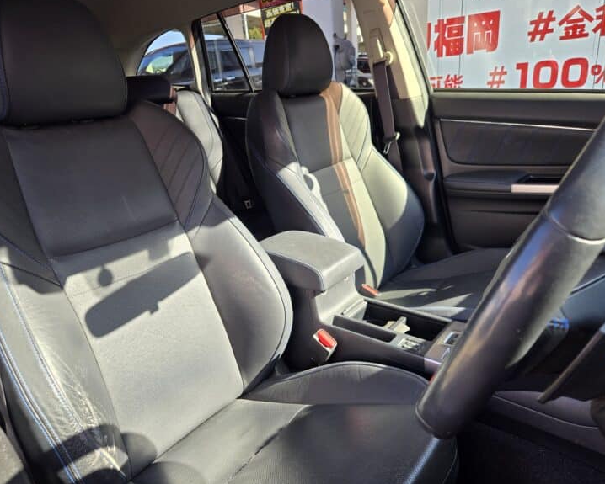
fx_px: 448
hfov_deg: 68.1
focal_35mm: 25
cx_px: 302
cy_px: 247
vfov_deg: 56.8
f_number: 1.8
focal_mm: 5.4
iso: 25
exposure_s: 1/180
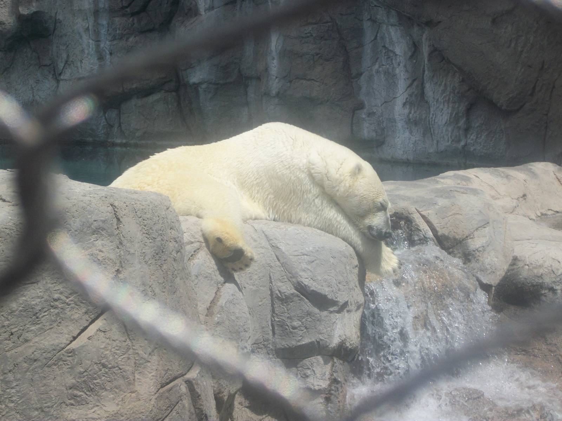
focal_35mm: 96
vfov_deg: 15.4
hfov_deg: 20.4
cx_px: 281
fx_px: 1559
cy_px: 210
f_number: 5.2
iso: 80
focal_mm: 17.1
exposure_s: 1/640
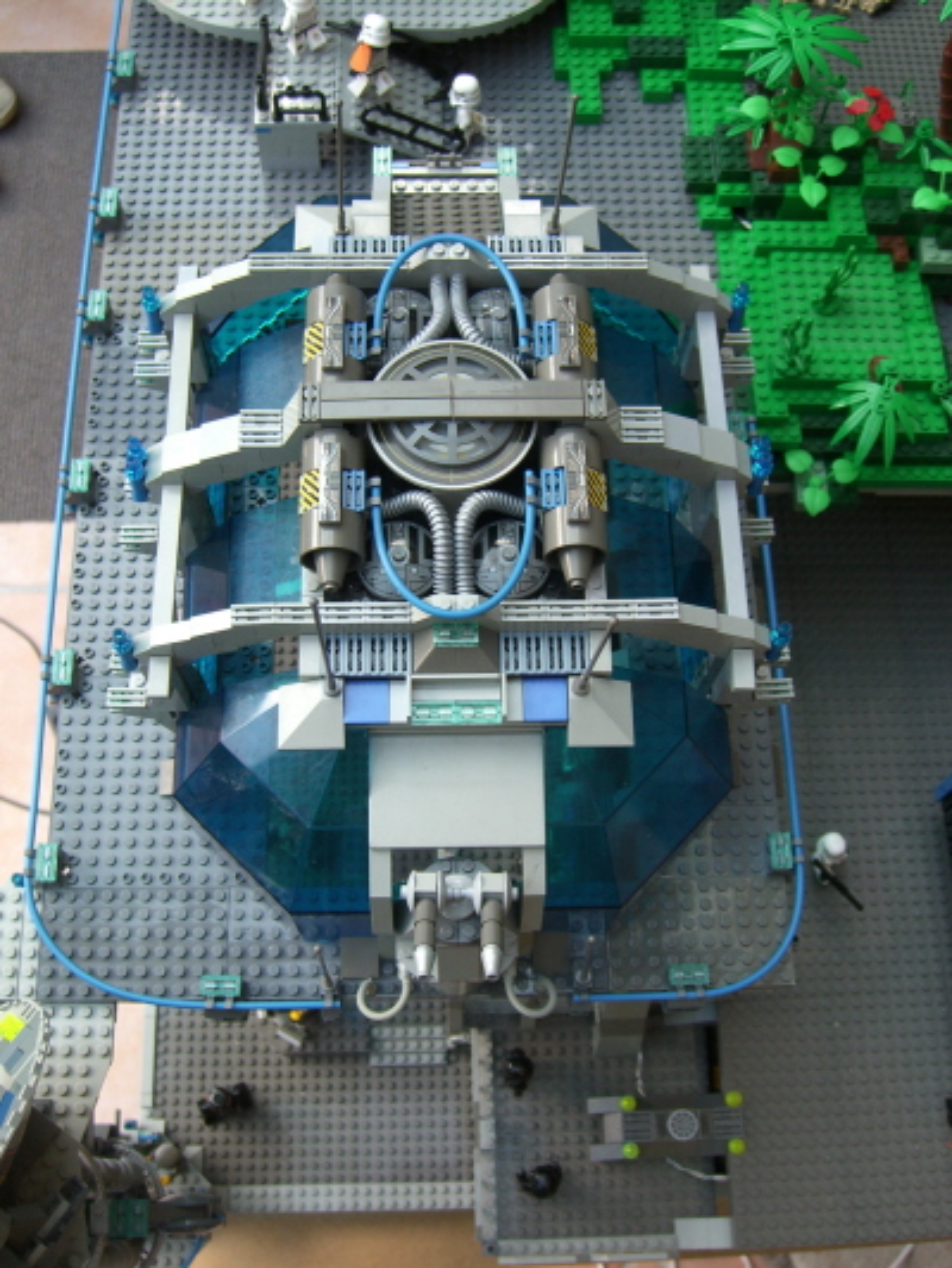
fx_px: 1393
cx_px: 476
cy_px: 634
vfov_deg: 49.0
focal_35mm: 38
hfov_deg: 37.7
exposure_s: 1/60
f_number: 2.8
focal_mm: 7.9
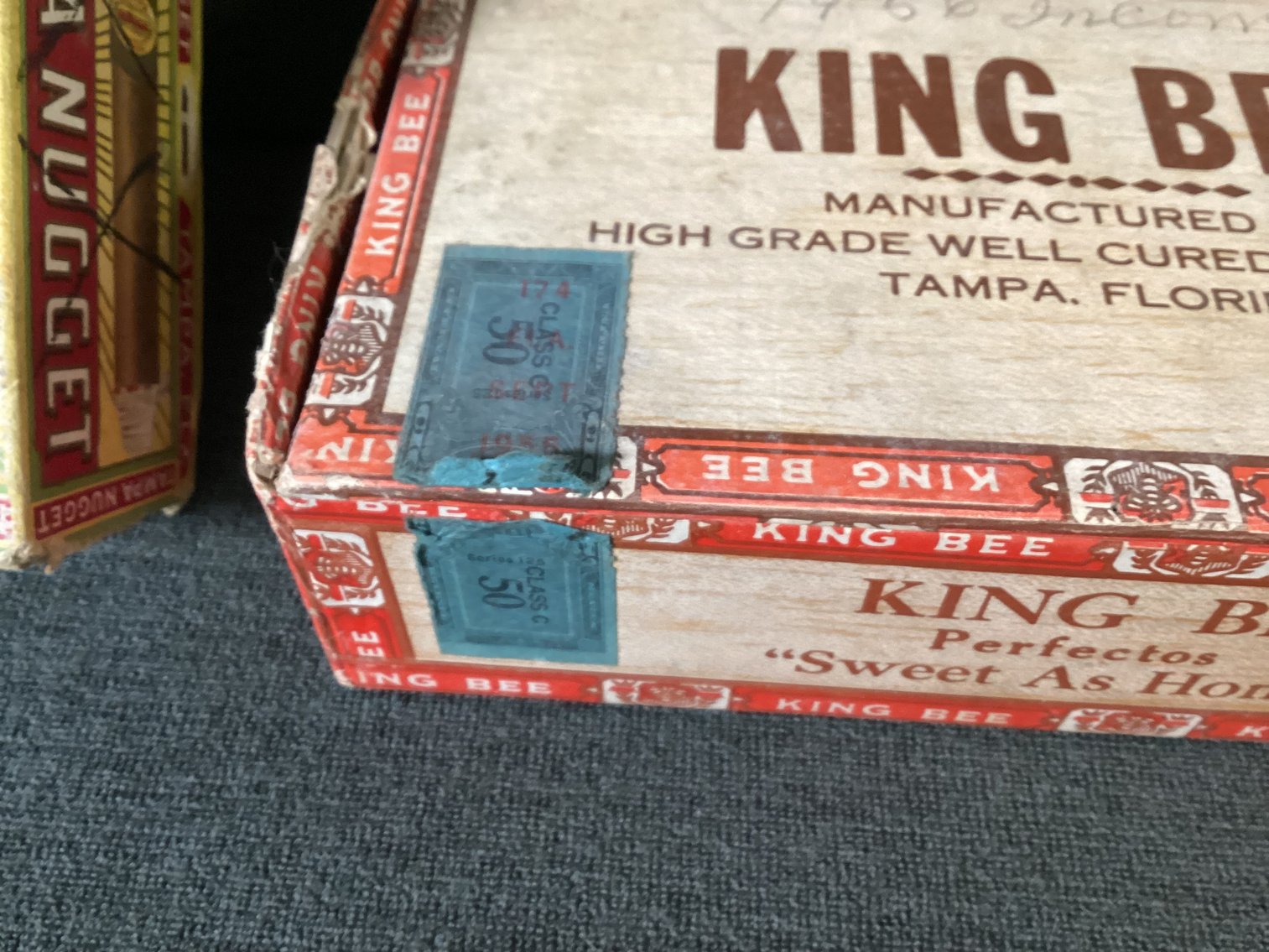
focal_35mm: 31
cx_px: 634
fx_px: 1137
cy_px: 476
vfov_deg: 45.4
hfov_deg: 58.3
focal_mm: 3.3
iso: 320
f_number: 2.4
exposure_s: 1/40
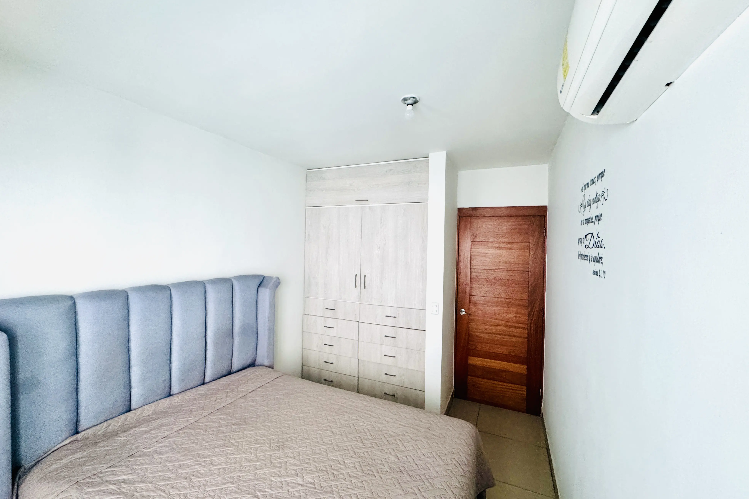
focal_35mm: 15
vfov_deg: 77.3
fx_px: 312
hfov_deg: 100.4
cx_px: 366
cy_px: 249
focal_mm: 2.22
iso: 500
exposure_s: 1/60
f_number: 2.2
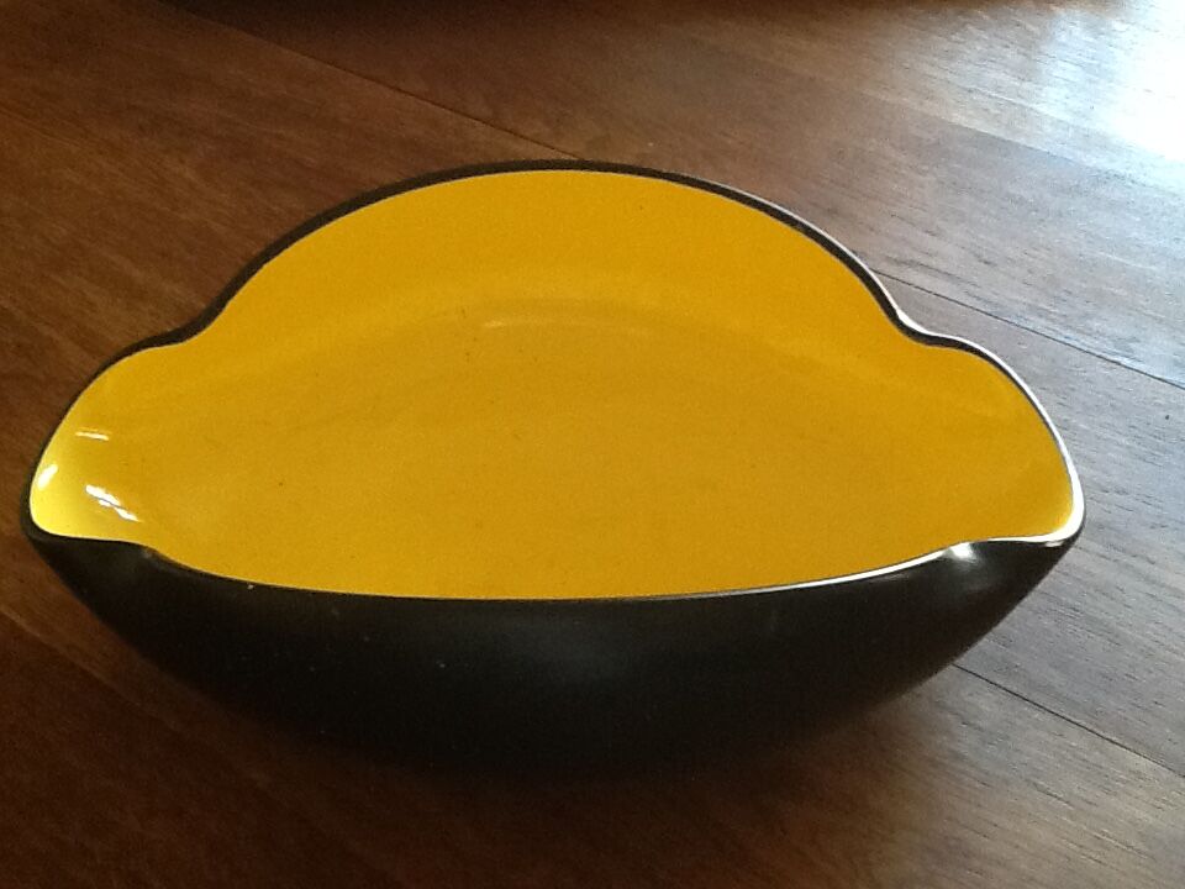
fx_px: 1506
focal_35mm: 44
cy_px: 444
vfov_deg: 32.9
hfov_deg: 42.9
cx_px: 592
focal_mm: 2.03
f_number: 2.4
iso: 160
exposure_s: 1/30
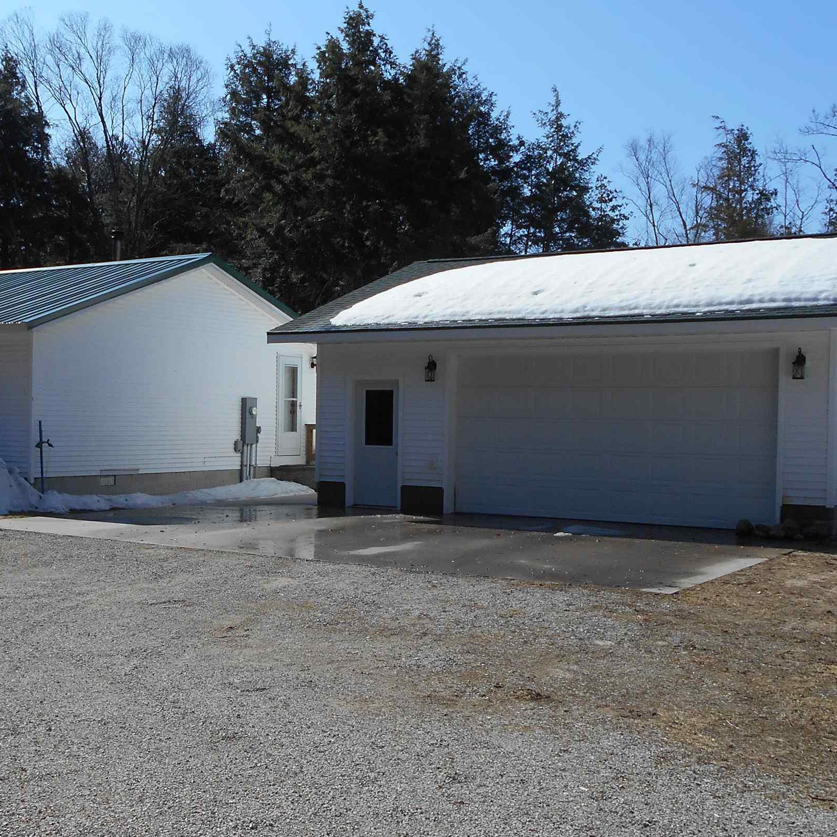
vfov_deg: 38.3
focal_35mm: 44
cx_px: 261
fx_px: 1204
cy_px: 425
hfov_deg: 37.8
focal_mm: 4.6
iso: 80
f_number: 3.2
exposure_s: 1/1250
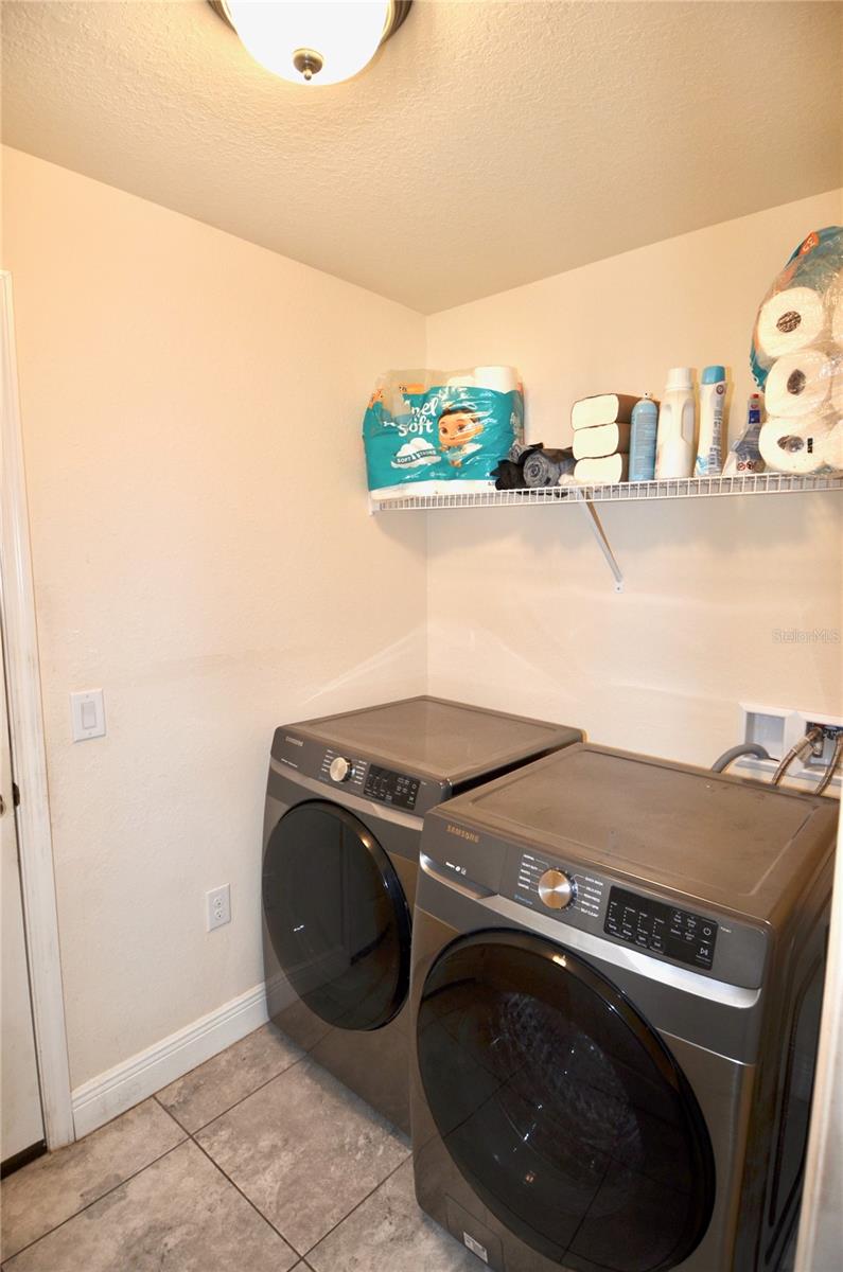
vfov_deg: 53.2
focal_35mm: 36
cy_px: 636
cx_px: 422
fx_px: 1270
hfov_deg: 36.7
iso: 250
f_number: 4
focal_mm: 24
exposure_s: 1/60
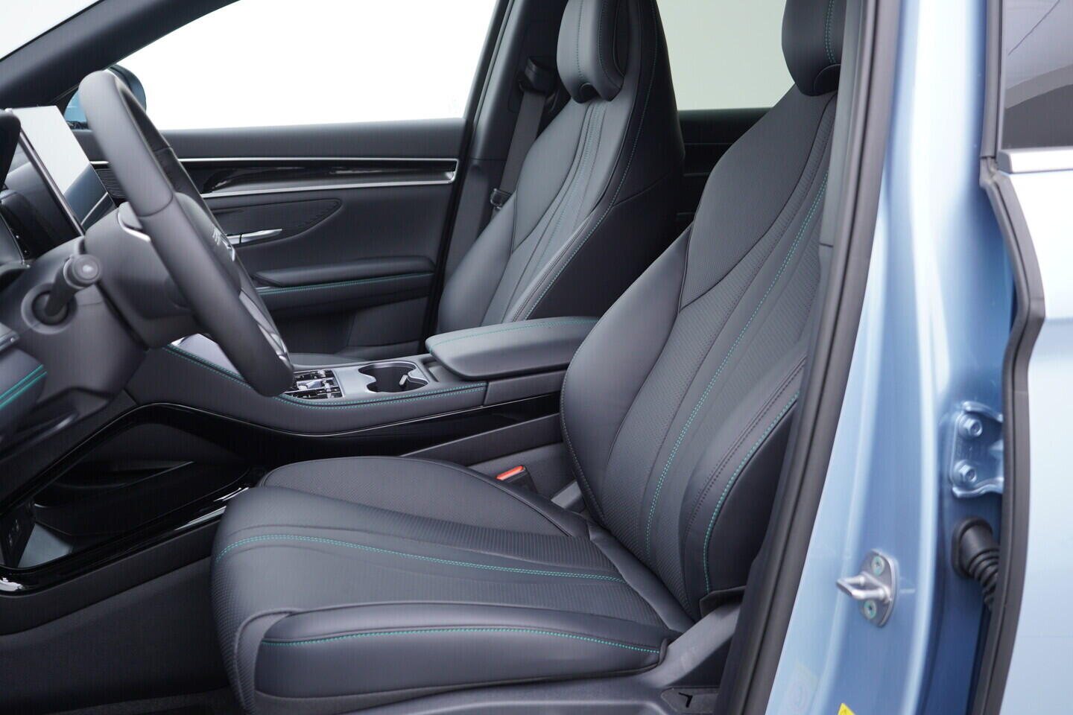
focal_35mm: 36
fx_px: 1073
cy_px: 358
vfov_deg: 36.9
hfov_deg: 53.1
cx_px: 536
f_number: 2.8
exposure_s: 1/40
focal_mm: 24
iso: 125
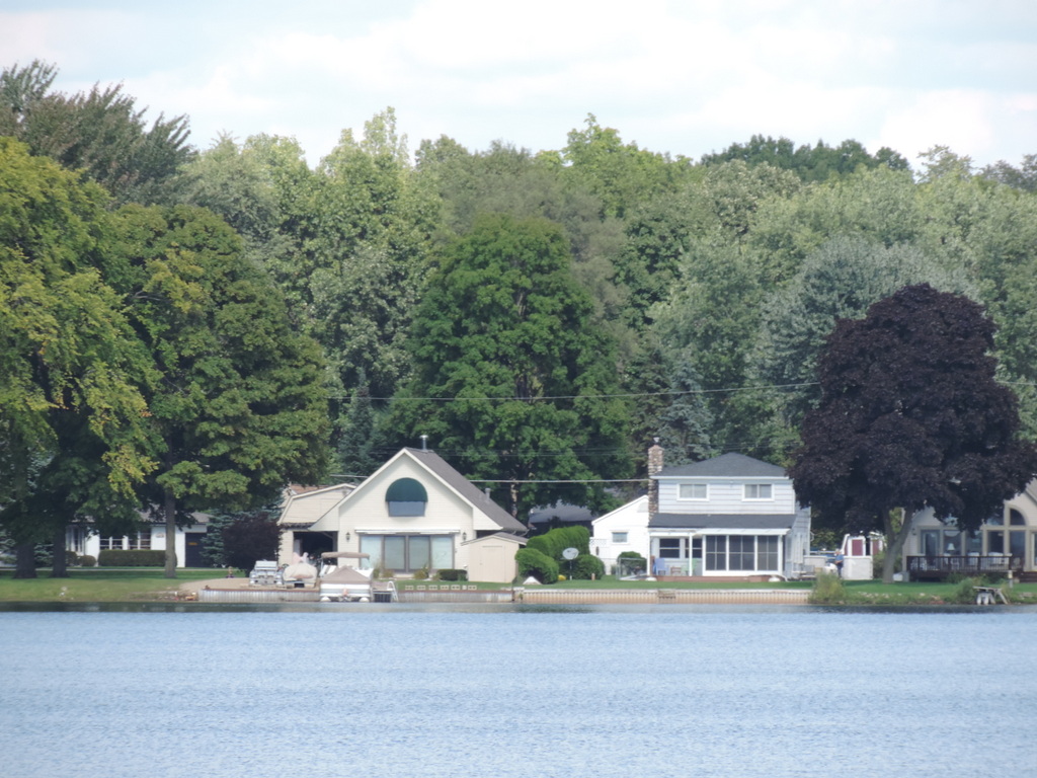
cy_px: 389
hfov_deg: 4.0
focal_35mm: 500
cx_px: 518
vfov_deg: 3.0
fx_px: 14979
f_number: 4.9
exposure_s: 1/250
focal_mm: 89.1
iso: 110
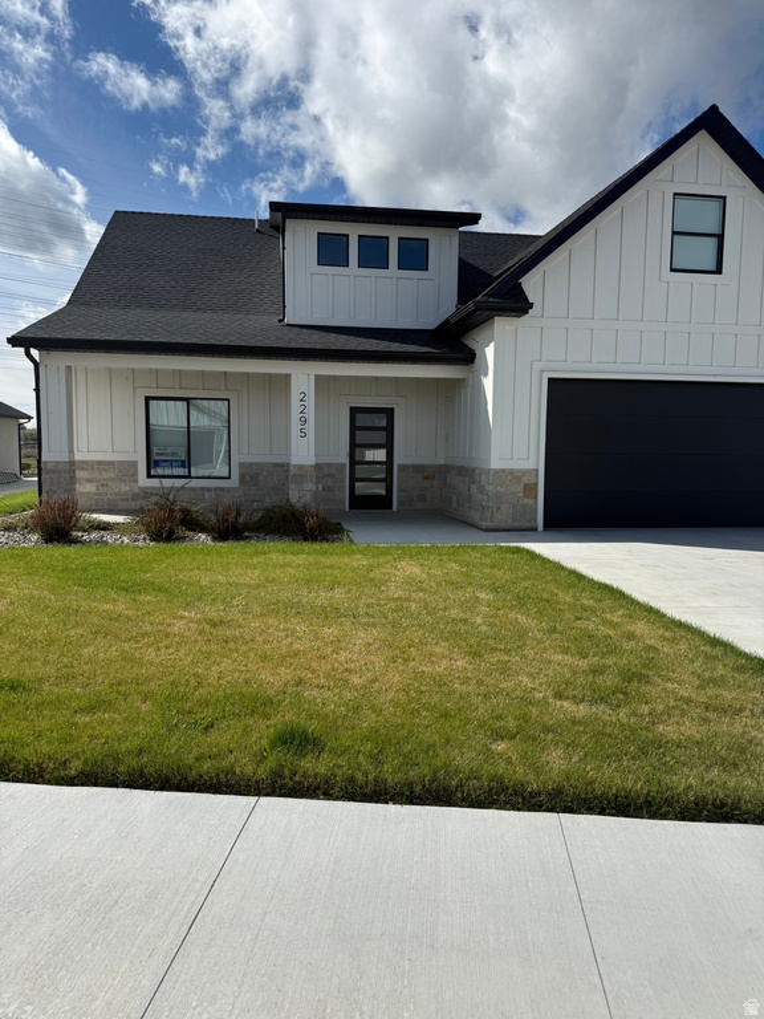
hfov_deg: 56.8
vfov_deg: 71.6
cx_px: 382
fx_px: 706
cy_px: 510
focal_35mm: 24
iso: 80
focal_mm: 6.76
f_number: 1.78
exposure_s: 1/8130
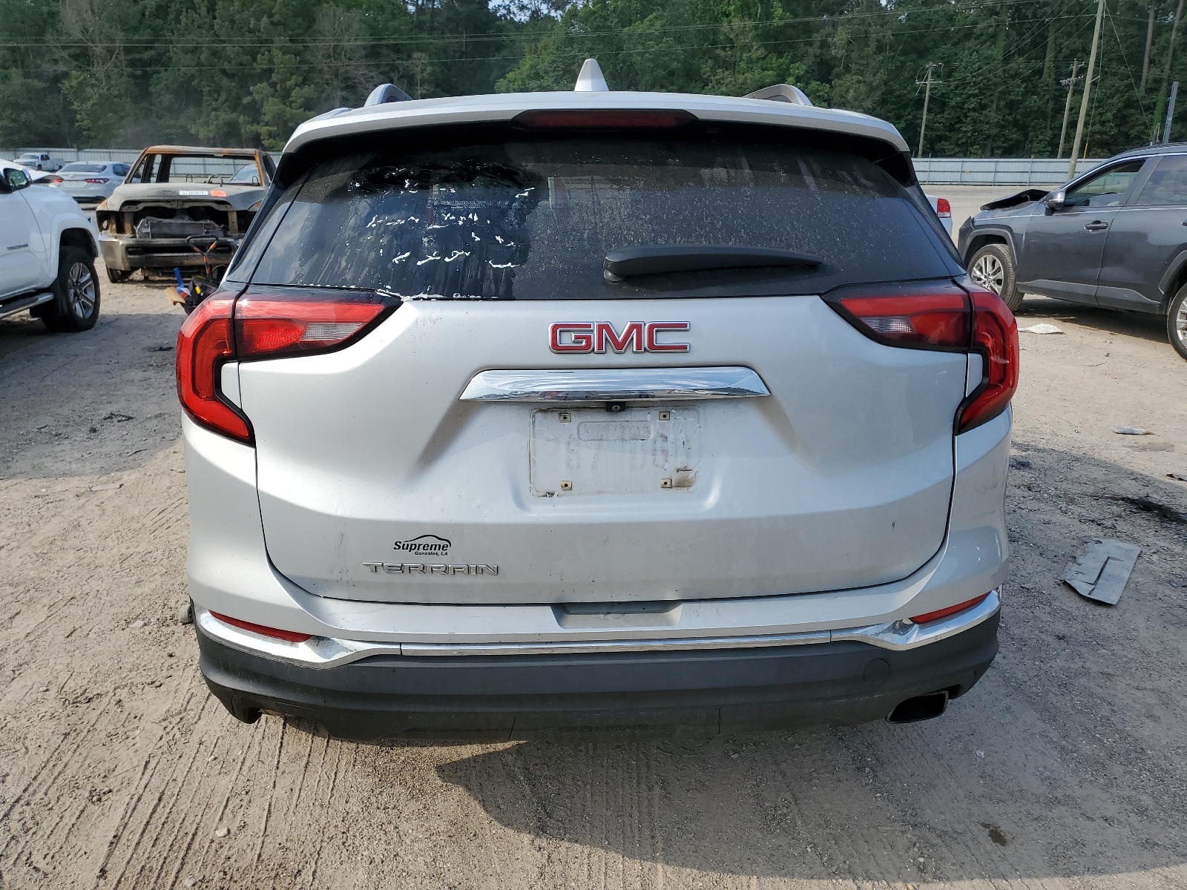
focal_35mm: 26
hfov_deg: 67.3
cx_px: 594
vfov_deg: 53.1
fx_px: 892
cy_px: 445
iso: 50
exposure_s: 1/2500
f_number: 1.5
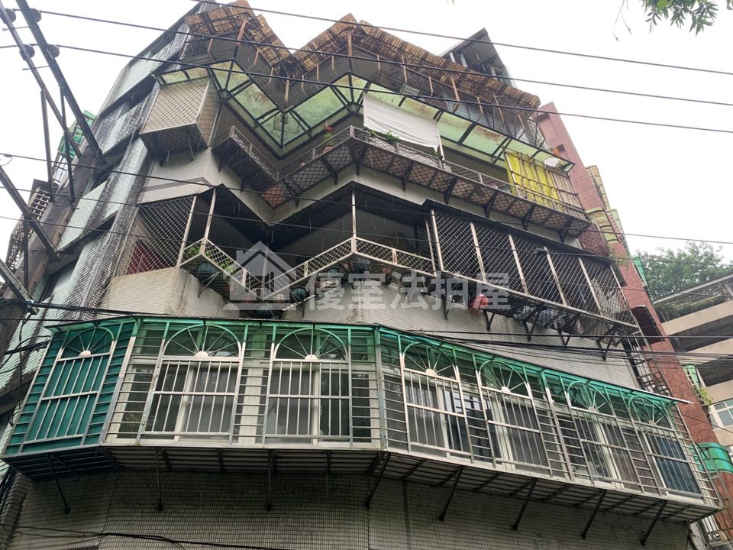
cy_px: 275
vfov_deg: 53.1
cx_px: 366
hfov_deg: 67.3
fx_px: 551
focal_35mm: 26
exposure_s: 1/121
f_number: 1.8
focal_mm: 4.25
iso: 64
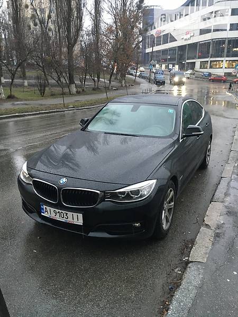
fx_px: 266
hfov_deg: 48.2
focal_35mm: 29
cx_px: 119
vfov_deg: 61.7
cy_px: 158
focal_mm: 4.2
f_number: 2.2
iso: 160
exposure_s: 1/33
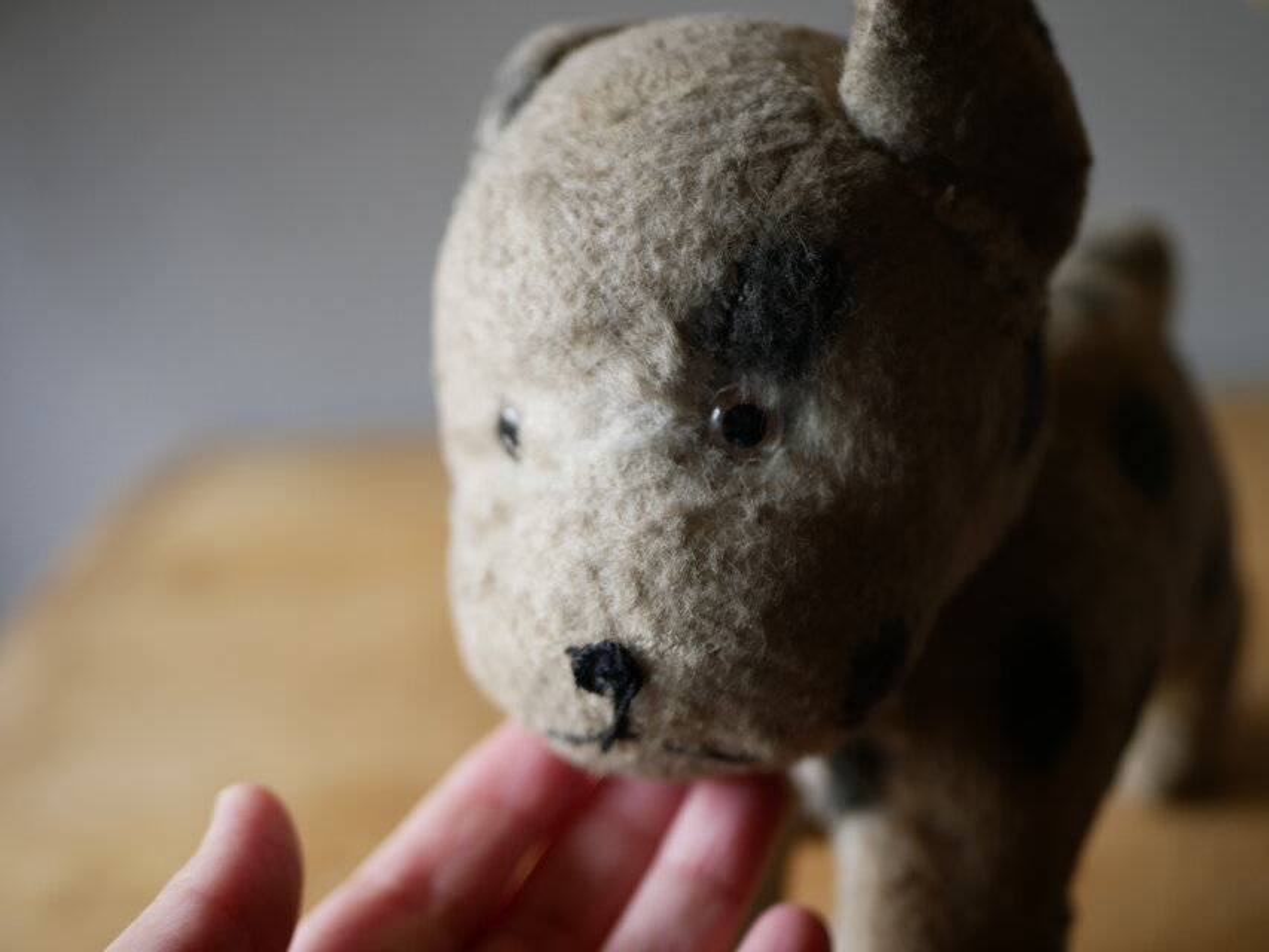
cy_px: 476
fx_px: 1833
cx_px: 634
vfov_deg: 29.1
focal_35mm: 50
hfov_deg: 38.2
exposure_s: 1/160
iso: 200
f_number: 2.2
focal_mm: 25
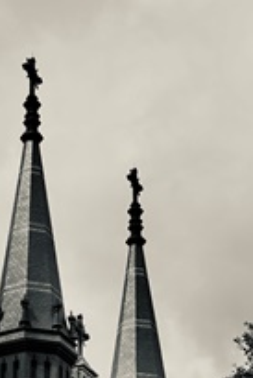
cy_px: 586
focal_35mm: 131
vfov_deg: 14.5
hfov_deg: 10.4
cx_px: -29
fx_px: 1379
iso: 400
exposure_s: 1/800
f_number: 8
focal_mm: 28
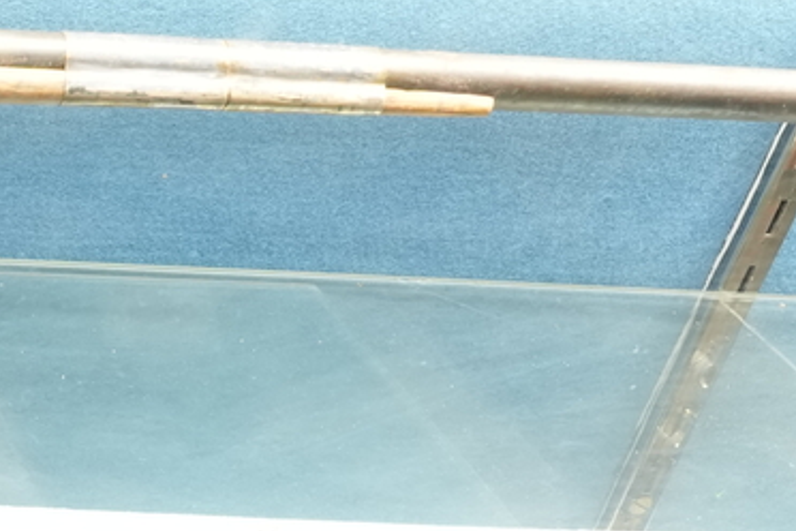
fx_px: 2056
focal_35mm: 93
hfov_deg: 17.3
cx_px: -685
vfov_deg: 12.8
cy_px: 1081
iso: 1250
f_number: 9
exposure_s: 1/30
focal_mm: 16
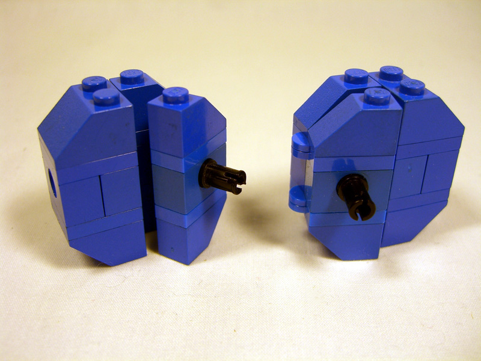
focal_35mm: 38
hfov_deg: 49.0
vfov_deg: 37.7
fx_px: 528
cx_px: 240
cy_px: 180
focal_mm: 7.9
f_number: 2.8
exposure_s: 1/100
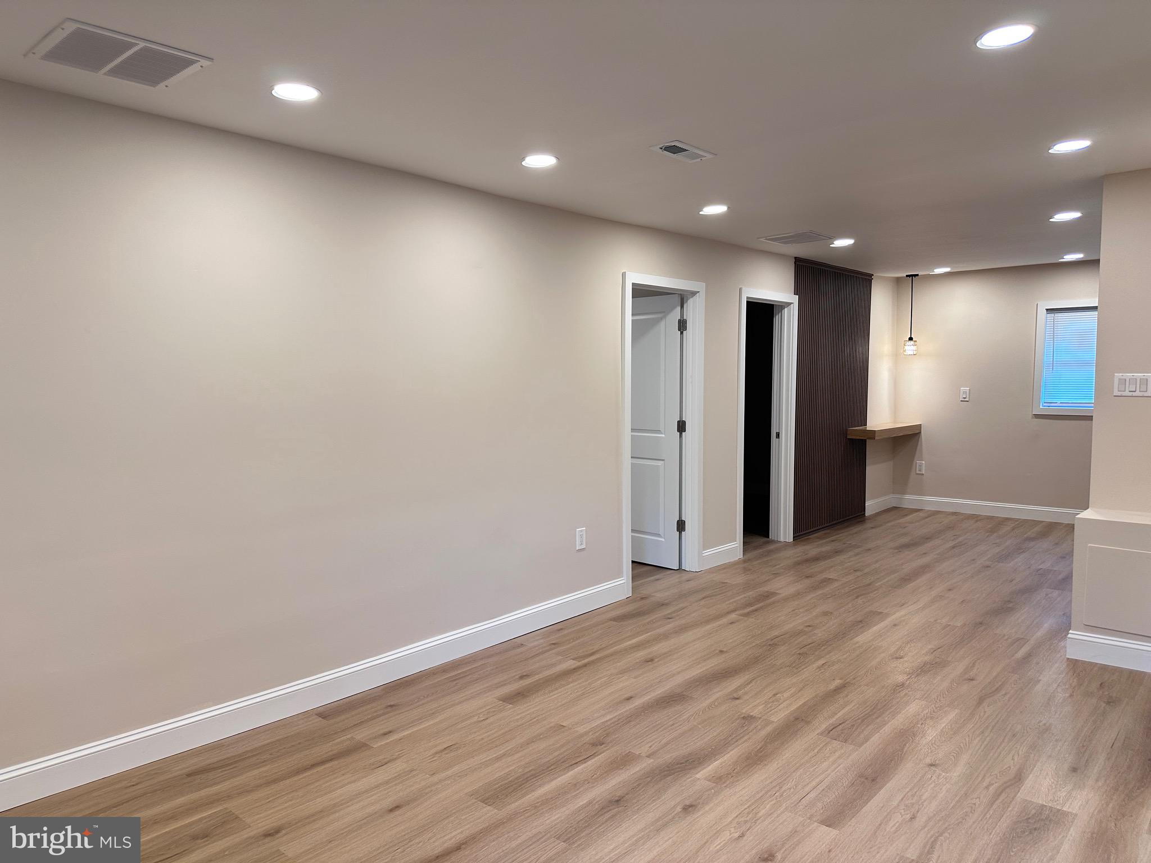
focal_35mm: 24
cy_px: 432
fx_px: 798
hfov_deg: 71.6
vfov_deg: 56.8
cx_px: 576
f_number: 1.78
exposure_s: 1/60
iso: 125
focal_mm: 6.86
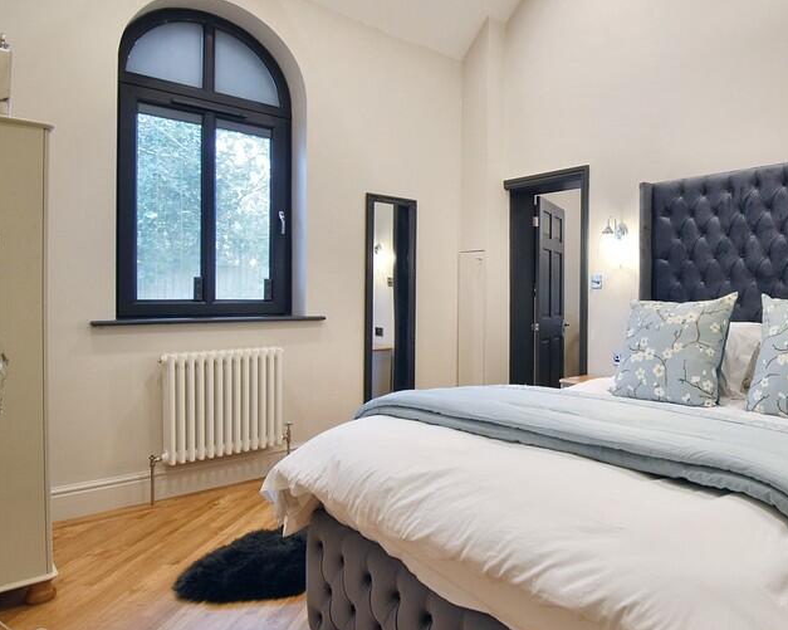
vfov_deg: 60.8
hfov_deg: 68.5
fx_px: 536
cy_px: 306
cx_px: 579
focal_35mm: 23
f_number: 4.5
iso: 180
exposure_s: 1/15
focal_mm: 10
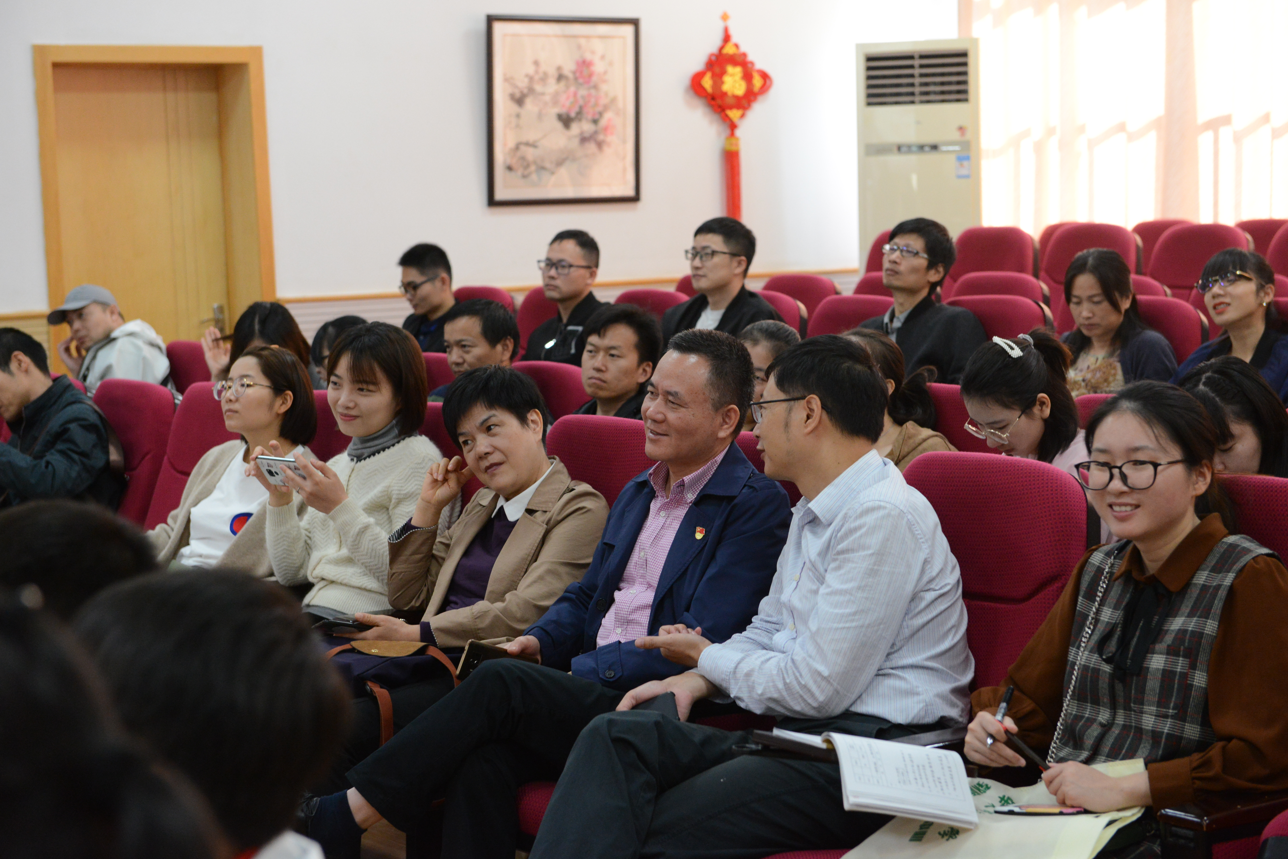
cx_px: 644
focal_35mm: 71
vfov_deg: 19.2
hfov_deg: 28.5
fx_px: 2540
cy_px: 426
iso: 3200
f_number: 4.5
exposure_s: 1/80
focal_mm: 70
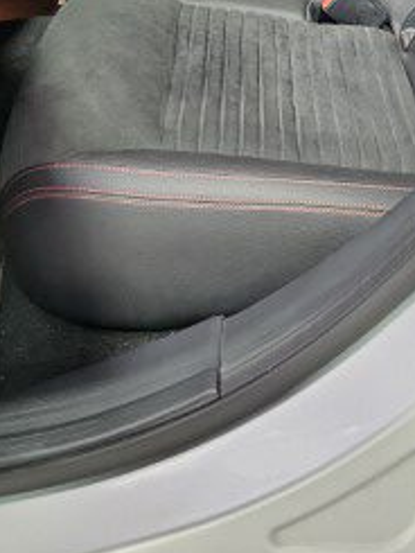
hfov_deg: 24.1
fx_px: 958
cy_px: -126
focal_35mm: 60
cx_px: 318
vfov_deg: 27.8
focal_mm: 6.3
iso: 1000
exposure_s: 1/100
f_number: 1.7
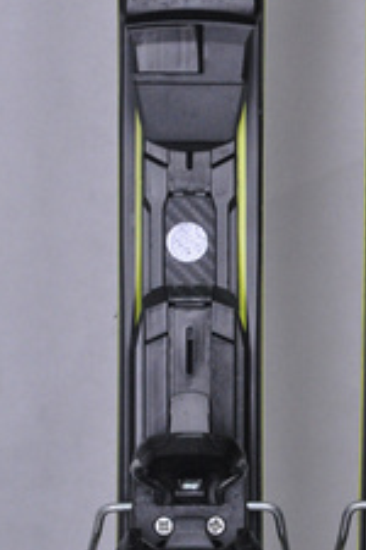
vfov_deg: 9.1
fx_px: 3431
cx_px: 316
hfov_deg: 6.1
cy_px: 279
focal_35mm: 225
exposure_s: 1/125
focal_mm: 75
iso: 3200
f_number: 8
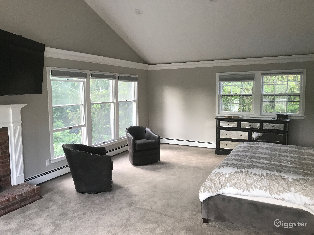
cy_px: 118
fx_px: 254
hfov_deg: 63.4
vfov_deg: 49.7
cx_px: 157
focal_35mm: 28
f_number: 1.8
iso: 20
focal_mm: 3.99
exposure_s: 1/30
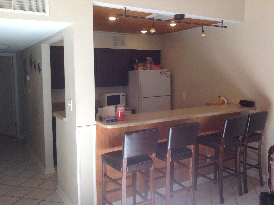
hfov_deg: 52.7
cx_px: 137
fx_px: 277
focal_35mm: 35
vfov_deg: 40.6
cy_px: 102
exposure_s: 1/60
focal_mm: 4.28
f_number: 2.4
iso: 64
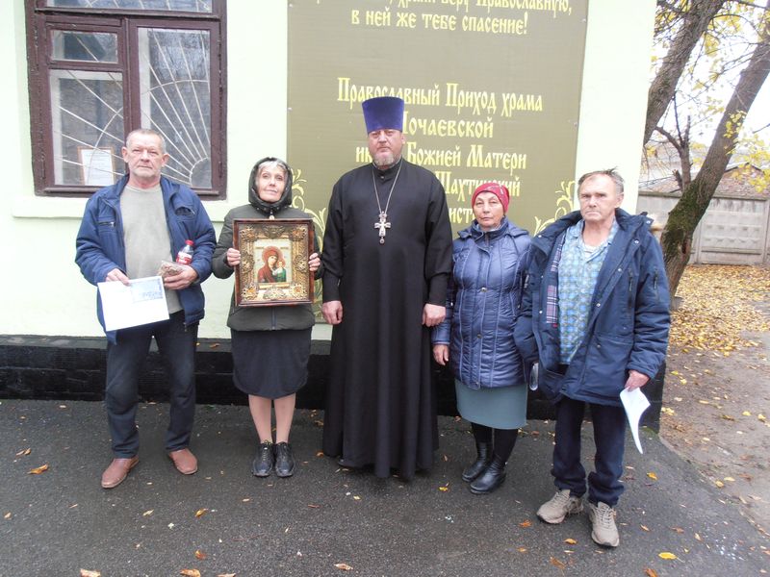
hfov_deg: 71.6
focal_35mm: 24
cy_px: 288
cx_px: 385
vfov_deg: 56.8
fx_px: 534
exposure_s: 1/30
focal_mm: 4.2
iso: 125
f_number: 3
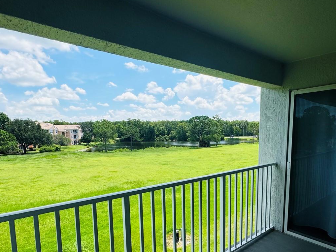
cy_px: 156
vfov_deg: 60.4
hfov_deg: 76.2
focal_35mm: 22
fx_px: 214
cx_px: 183
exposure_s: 1/1449
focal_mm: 2.22
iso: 50
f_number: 2.2
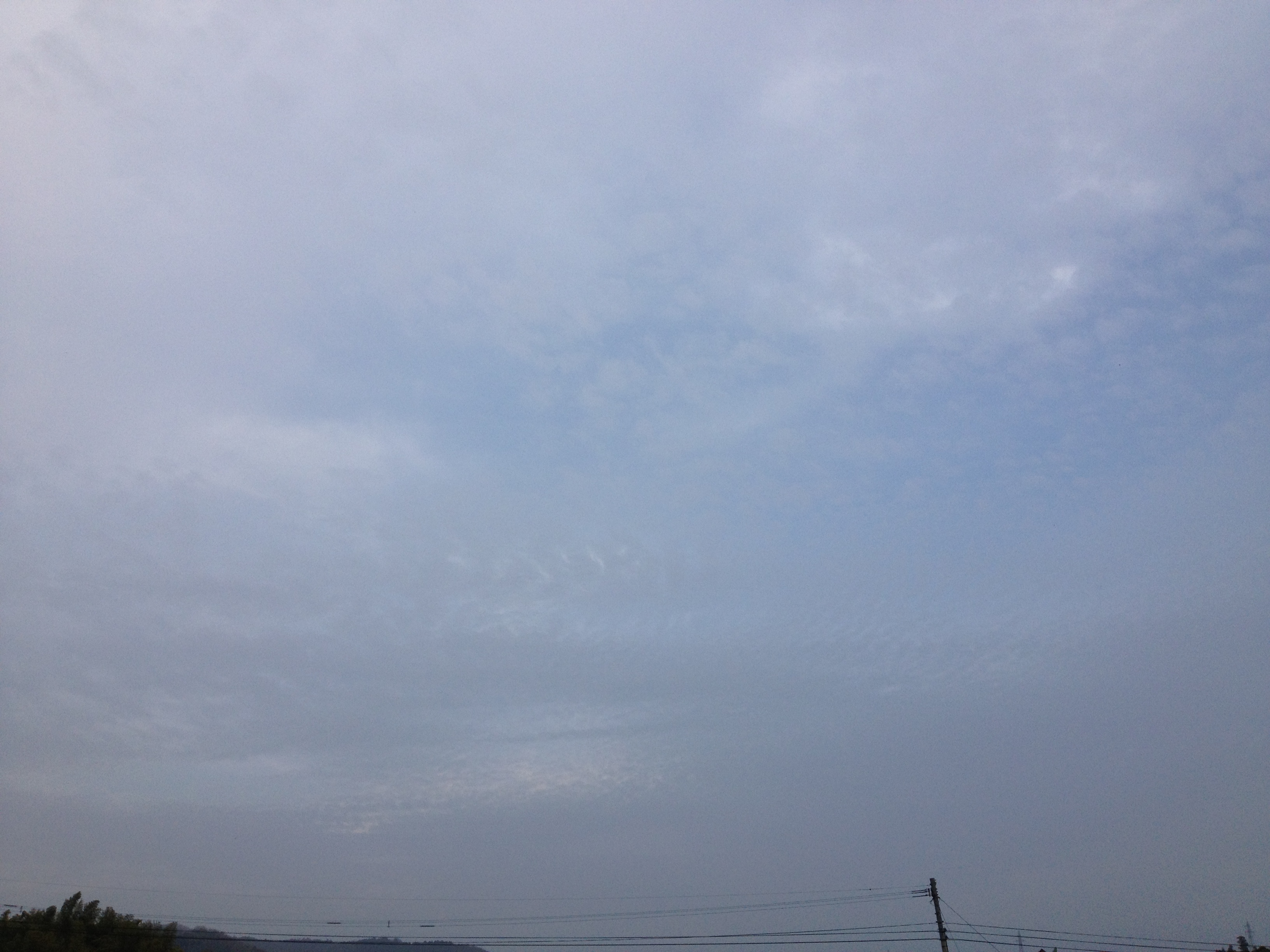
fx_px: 1284
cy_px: 476
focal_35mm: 35
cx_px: 635
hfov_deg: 52.6
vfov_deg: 40.7
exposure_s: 1/627
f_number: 2.4
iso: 64
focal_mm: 4.28
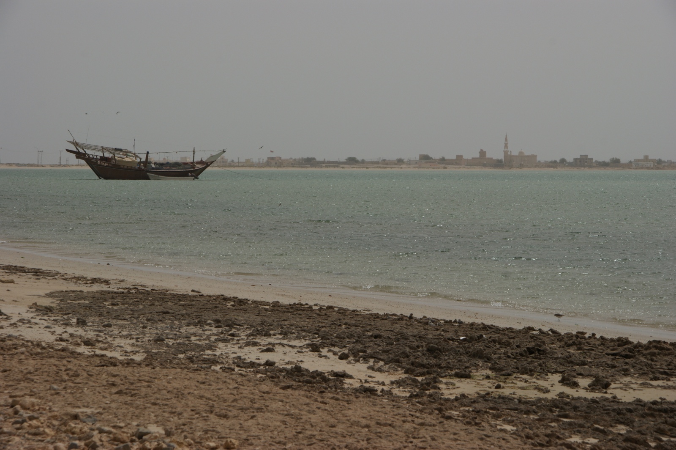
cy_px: 225
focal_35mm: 128
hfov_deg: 16.1
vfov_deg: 10.7
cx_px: 338
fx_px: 2392
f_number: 13
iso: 100
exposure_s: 1/640
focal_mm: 85
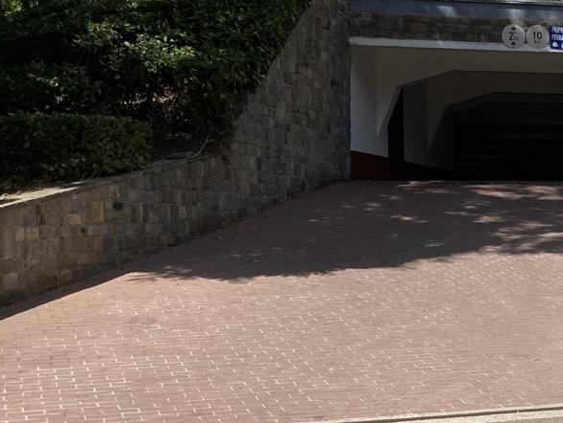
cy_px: 285
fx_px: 1236
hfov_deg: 23.7
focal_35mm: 76
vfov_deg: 19.3
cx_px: 651
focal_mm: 3.99
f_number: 1.8
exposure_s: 1/2315
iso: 20
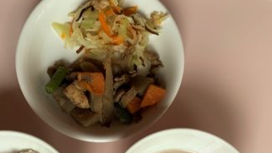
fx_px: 317
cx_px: 115
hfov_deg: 46.2
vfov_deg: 26.2
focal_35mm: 44
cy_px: 139
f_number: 1.8
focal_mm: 4.25
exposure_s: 1/121
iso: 25
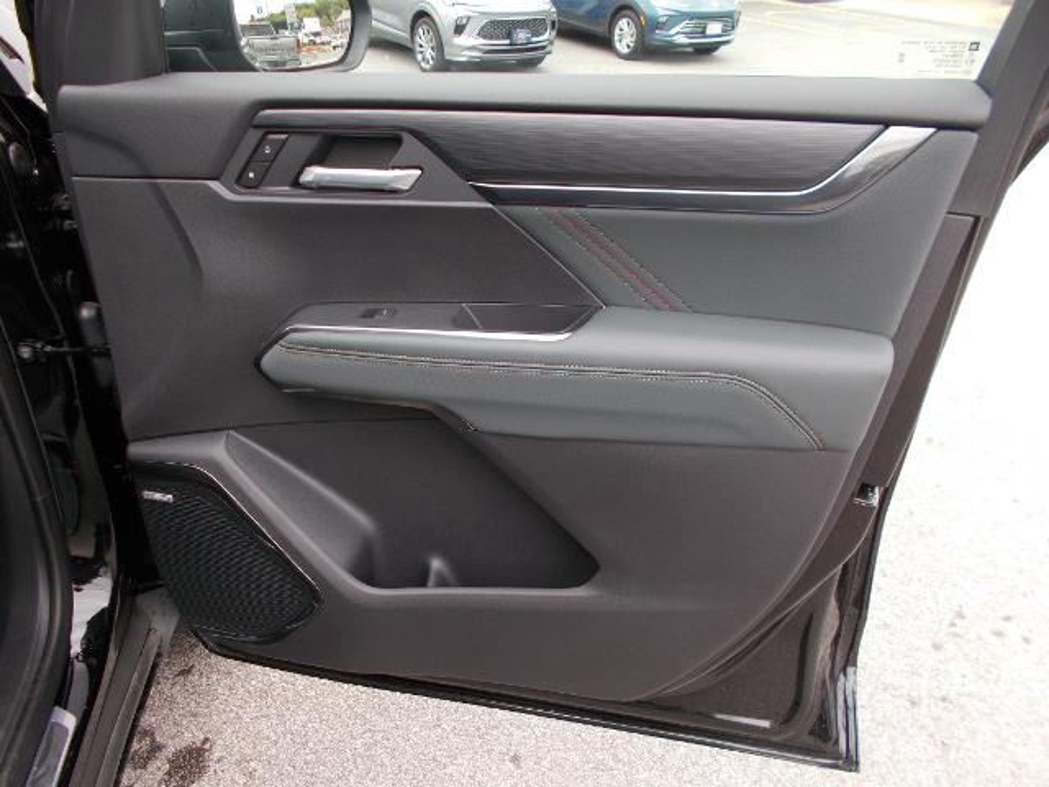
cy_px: 394
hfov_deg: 67.3
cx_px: 524
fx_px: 788
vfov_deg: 53.1
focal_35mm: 26
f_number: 3.2
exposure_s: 1/125
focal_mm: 4.6
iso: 80
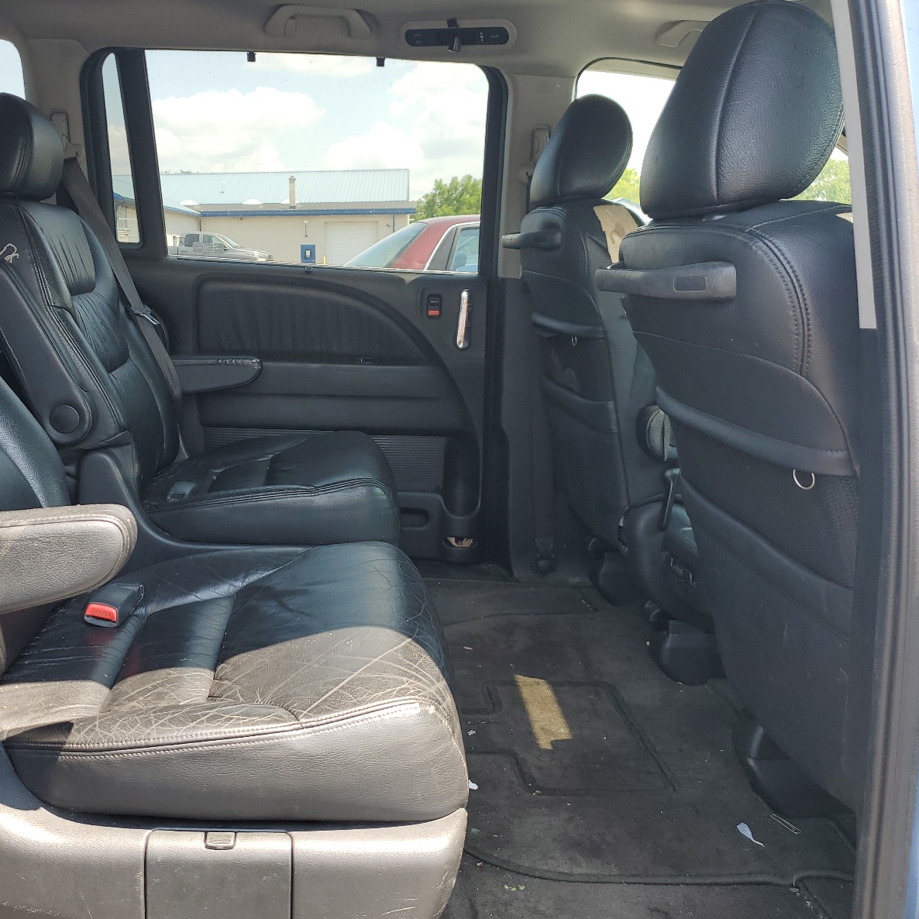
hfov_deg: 51.6
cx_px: 311
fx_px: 931
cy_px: 455
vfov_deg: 52.5
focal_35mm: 31
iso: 50
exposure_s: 1/323
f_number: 1.5
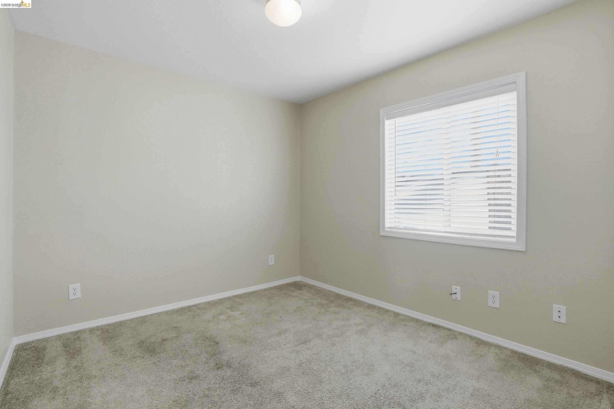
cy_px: 204
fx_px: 273
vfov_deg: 73.7
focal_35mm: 16
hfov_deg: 96.7
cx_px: 307
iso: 250
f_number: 9
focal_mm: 16
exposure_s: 1/320
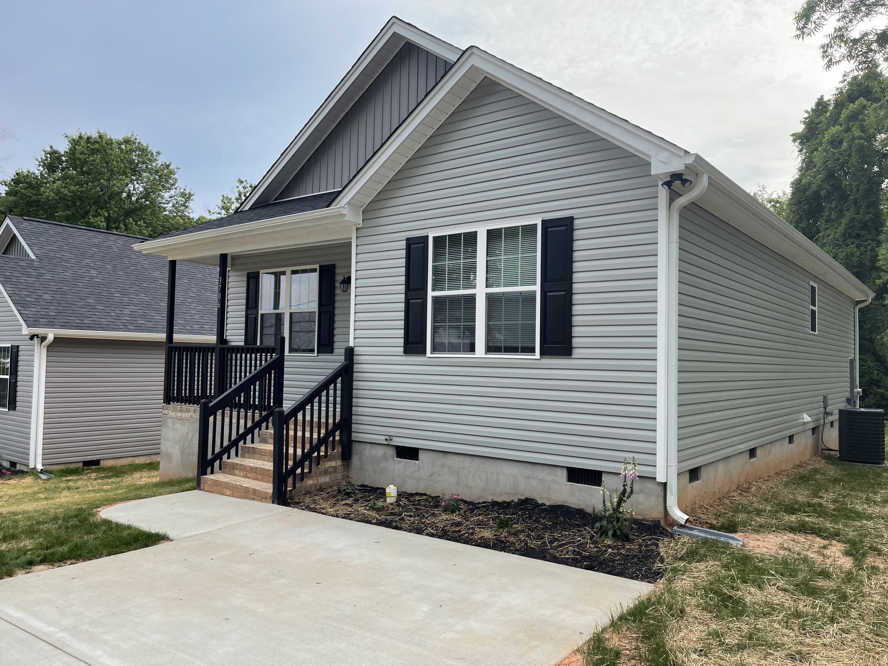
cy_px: 333
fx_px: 667
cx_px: 444
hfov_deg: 67.3
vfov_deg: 53.1
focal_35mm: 26
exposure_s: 1/1597
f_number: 1.6
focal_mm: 5.1
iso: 32
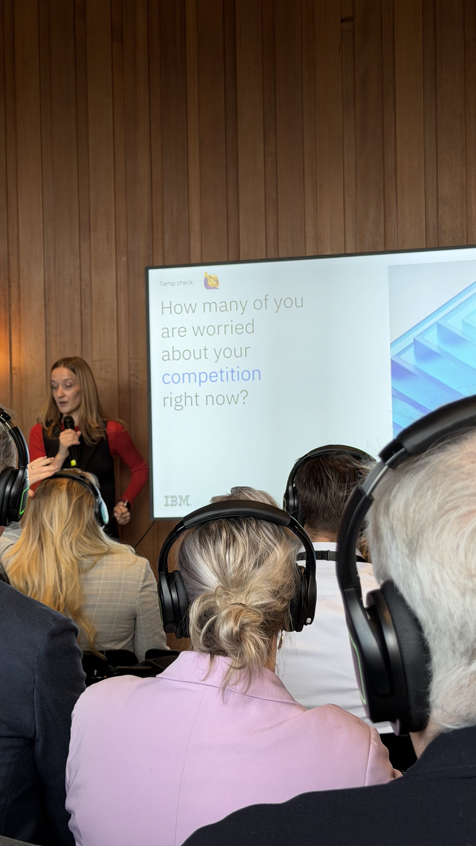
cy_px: 424
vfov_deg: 38.5
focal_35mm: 54
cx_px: 243
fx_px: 1212
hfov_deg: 22.2
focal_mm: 6.76
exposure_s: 1/120
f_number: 1.78
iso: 64
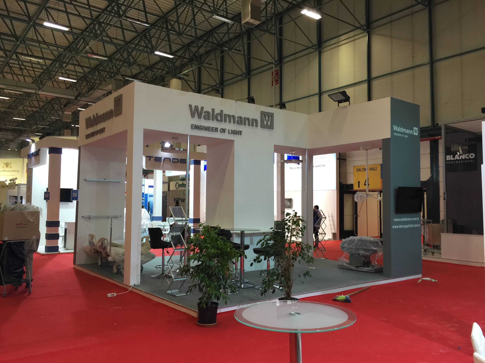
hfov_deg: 61.7
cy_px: 182
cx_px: 242
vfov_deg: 48.2
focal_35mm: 29
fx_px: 406
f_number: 2.2
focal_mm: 4.15
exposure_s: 1/30
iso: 50
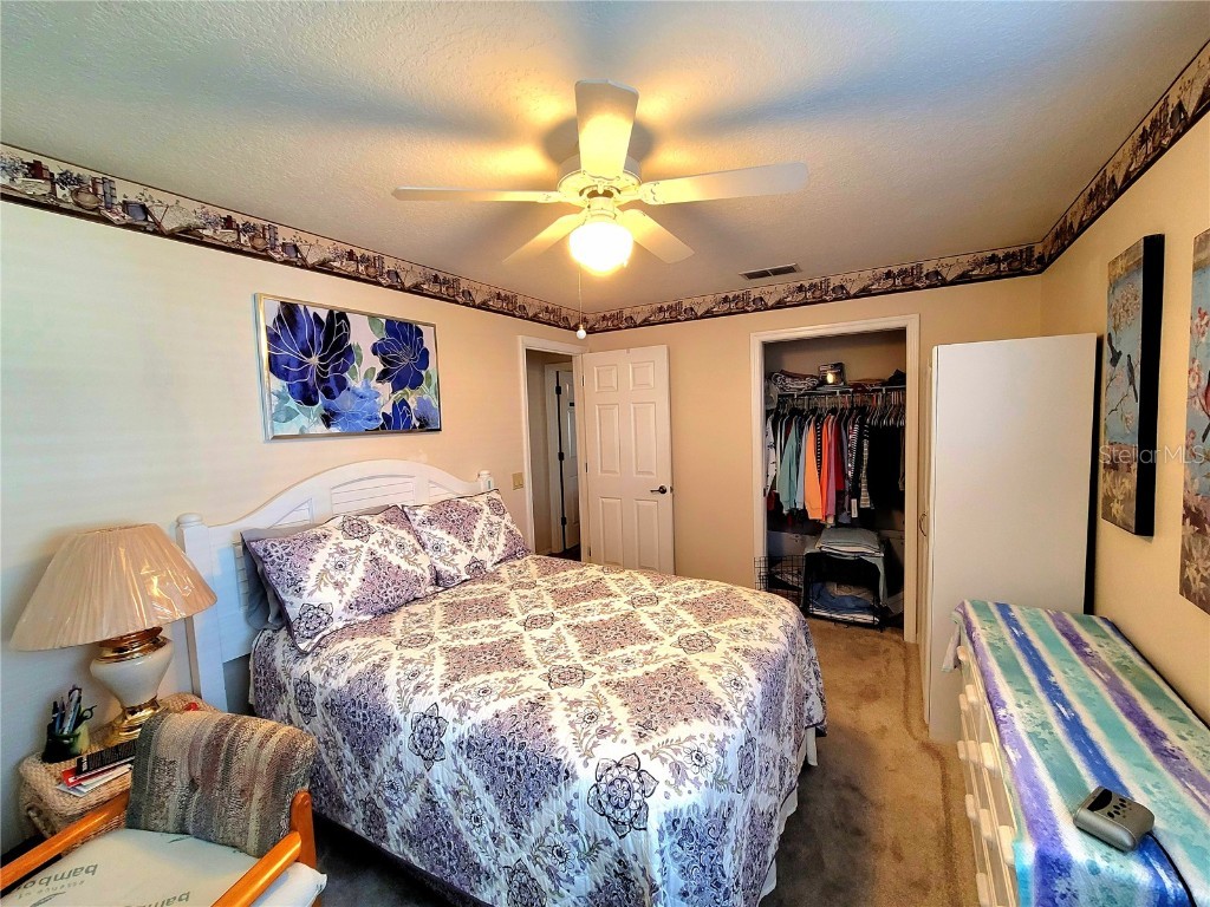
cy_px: 454
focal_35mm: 13
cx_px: 605
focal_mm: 2.2
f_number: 2.2
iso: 320
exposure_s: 1/60.2
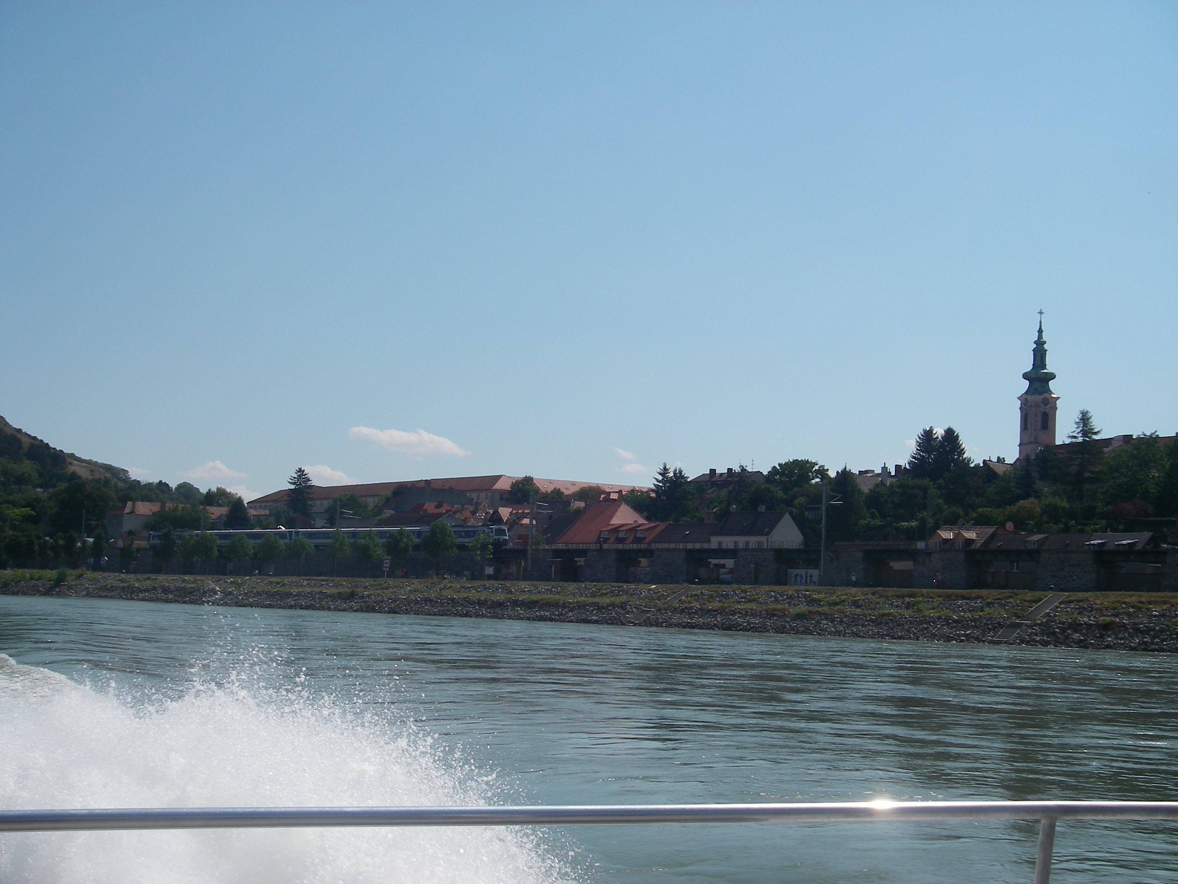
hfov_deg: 34.9
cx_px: 589
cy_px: 442
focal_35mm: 55
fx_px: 1872
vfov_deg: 26.6
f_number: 7.2
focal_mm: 9.2
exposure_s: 1/400
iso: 64
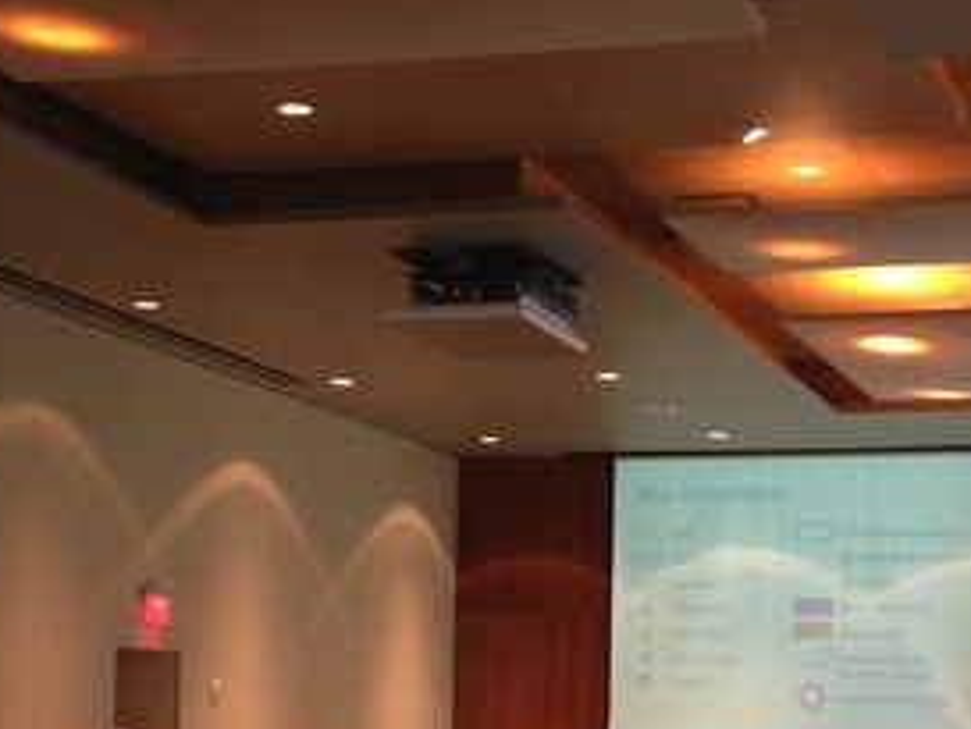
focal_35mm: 82
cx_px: 630
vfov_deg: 17.5
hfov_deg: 23.7
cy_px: 765
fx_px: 2301
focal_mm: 4.28
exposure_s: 1/20
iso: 160
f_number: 2.4
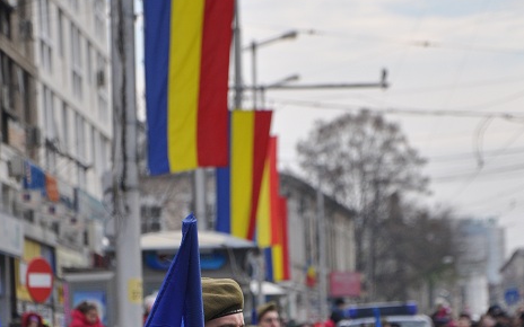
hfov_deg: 8.2
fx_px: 3639
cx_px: 276
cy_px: 310
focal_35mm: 255
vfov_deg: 5.1
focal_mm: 105
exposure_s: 1/800
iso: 500
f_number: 7.1
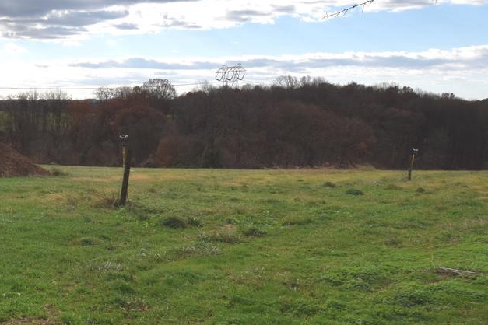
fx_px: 664
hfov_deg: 35.3
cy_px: 231
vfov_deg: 27.3
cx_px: -33
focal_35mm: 49
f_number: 10
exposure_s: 1/400
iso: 200
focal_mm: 10
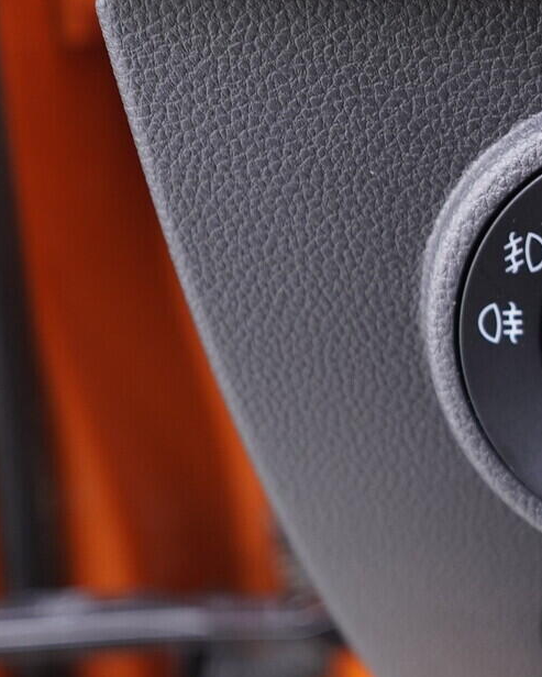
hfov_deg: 18.2
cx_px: 699
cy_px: 349
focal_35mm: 79
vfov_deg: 24.1
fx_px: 1584
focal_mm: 24
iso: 640
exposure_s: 1/40
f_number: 2.8
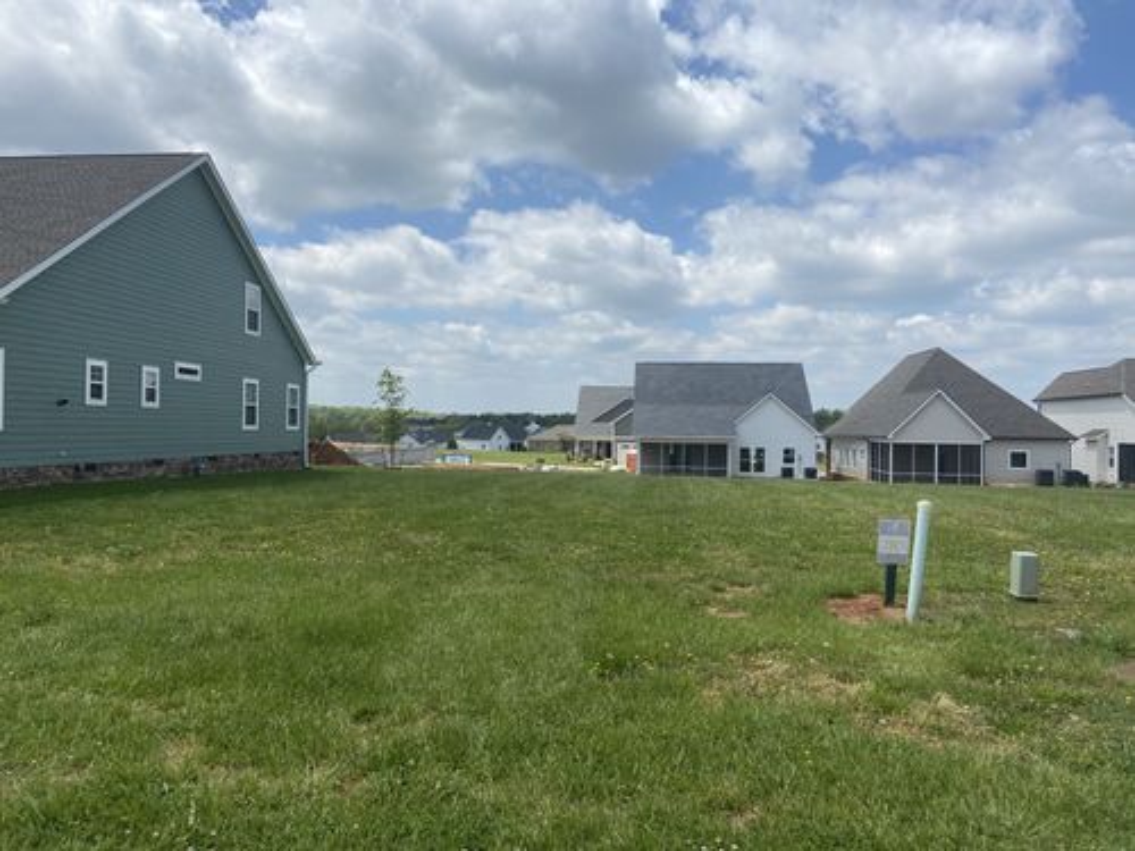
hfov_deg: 67.3
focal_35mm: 26
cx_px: 568
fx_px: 852
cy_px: 426
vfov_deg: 53.1
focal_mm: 4.25
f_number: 1.8
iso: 32
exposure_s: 1/4115
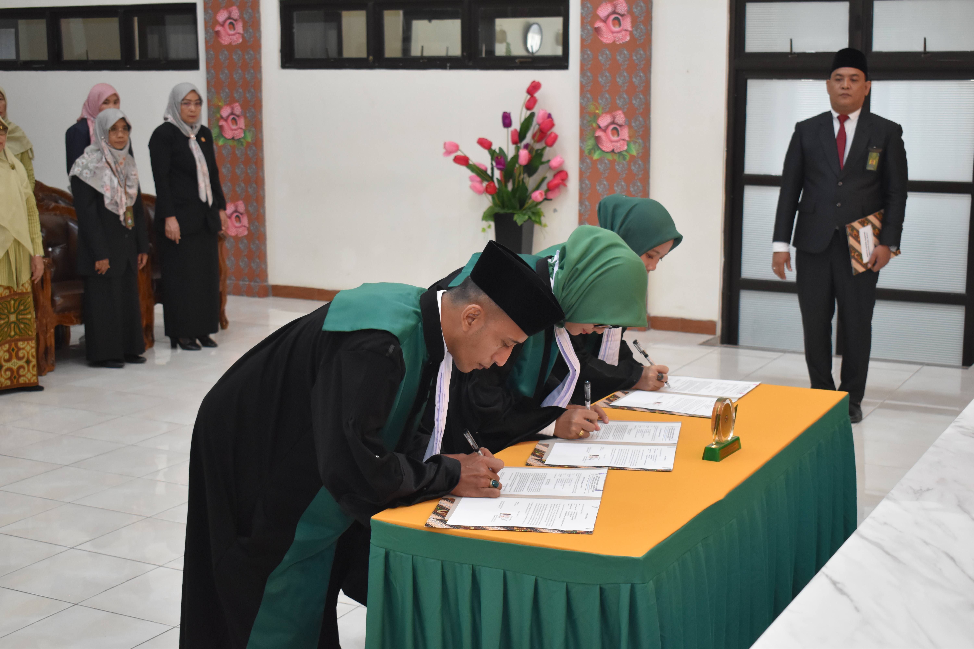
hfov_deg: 37.9
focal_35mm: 52
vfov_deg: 25.8
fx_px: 1420
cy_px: 324
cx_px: 487
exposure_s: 1/60
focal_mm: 35
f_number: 4.5
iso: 1800
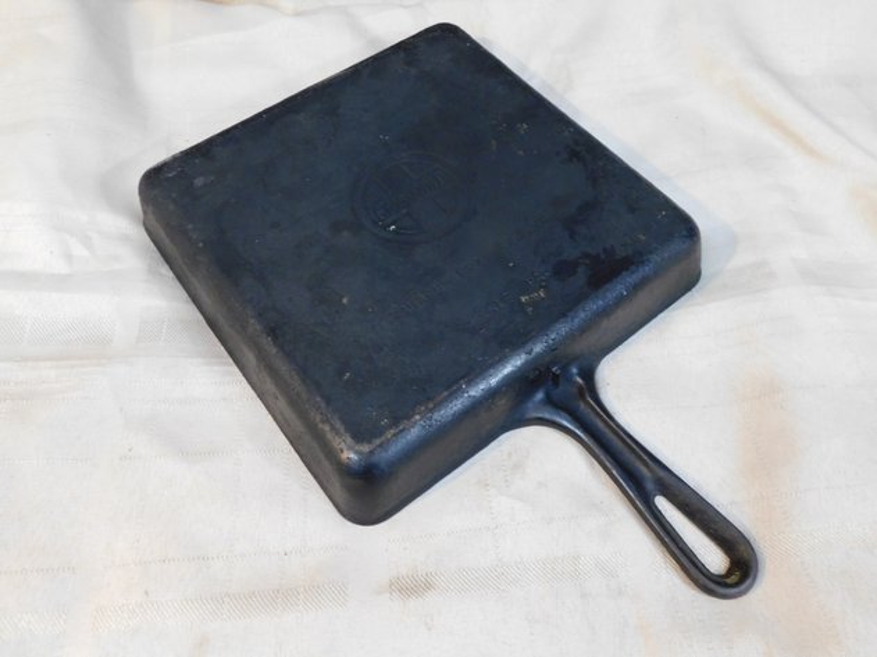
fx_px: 633
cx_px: 438
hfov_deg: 69.4
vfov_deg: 54.9
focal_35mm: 25
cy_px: 328
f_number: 3.1
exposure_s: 1/13
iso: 400
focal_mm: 4.5
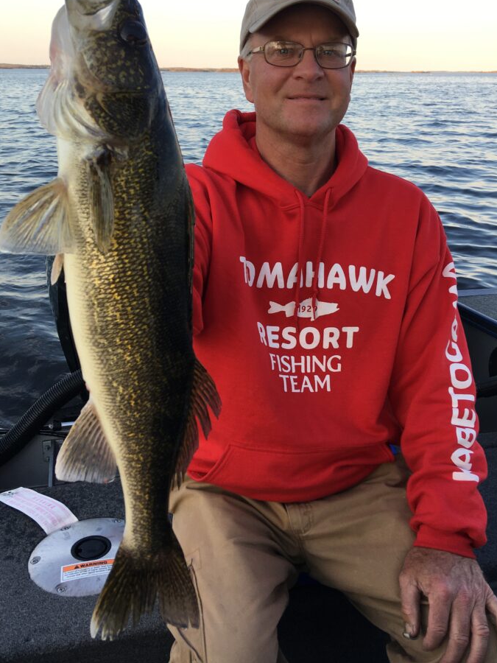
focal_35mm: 33
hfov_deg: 42.9
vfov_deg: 55.3
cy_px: 298
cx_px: 258
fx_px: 632
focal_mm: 4.15
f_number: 2.2
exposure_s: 1/191
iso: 25
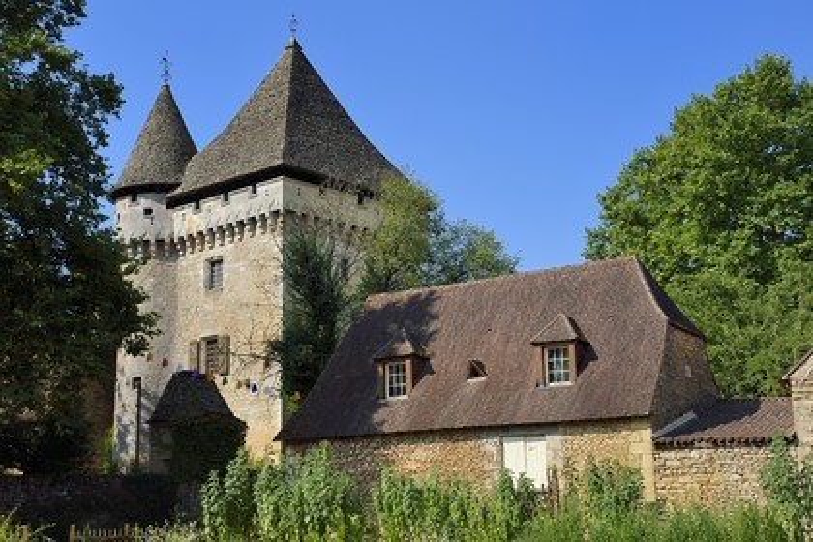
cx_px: 406
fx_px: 1310
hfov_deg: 34.5
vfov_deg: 23.4
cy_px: 271
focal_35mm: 58
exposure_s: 1/250
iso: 200
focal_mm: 58
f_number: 10
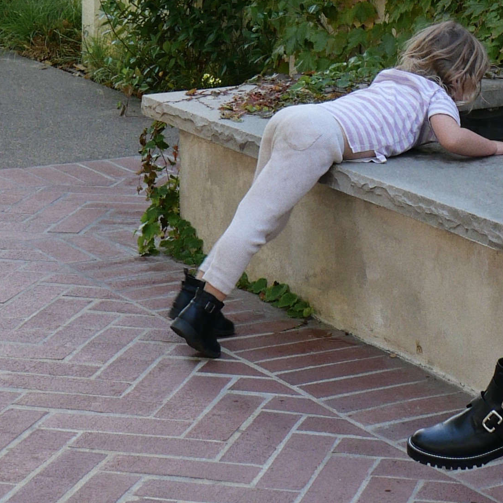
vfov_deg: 13.3
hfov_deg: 13.7
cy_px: -161
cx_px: 501
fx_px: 2071
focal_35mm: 126
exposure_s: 1/100
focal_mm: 14.9
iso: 200
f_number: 5.6
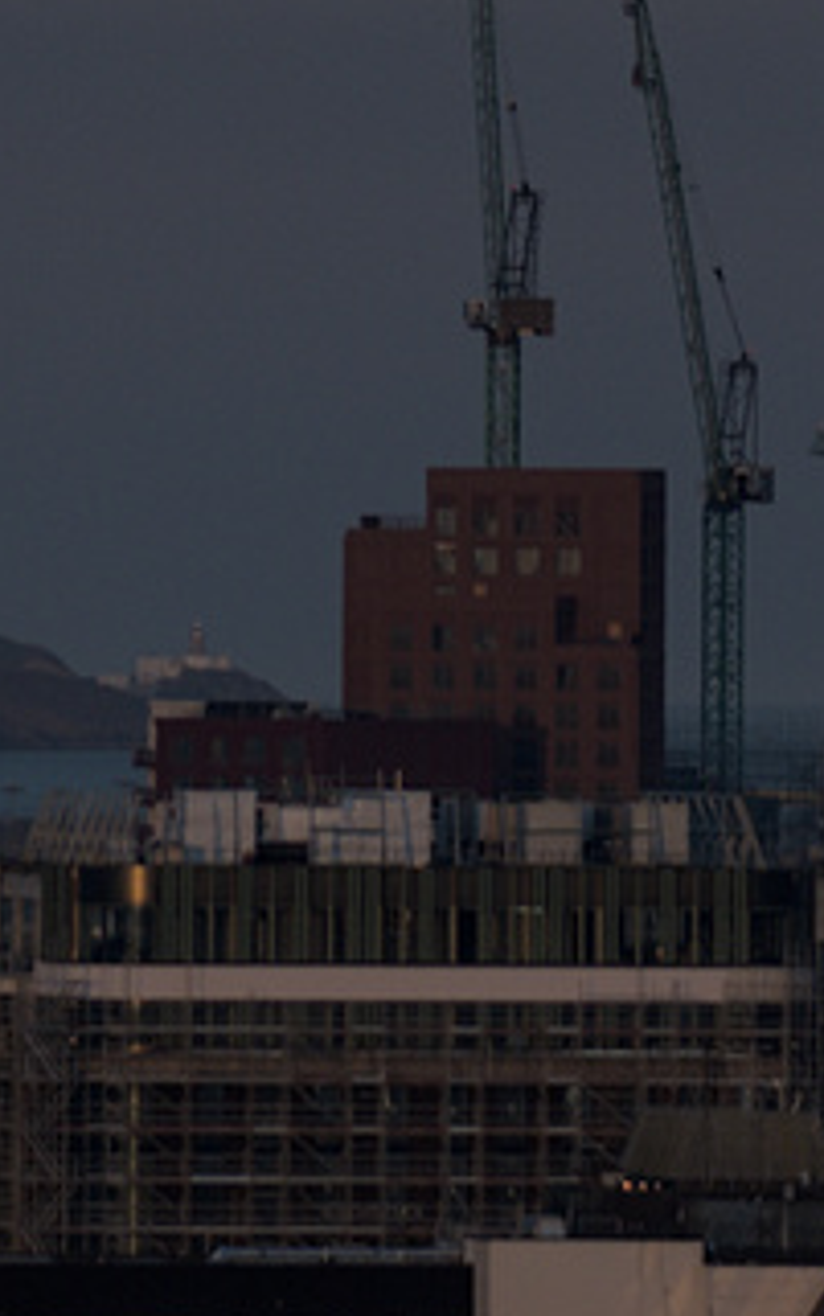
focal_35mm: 966
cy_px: 109
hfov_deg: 1.4
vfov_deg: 2.2
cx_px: 353
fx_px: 34662
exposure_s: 1/600
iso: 1600
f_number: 5.6
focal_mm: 198.3
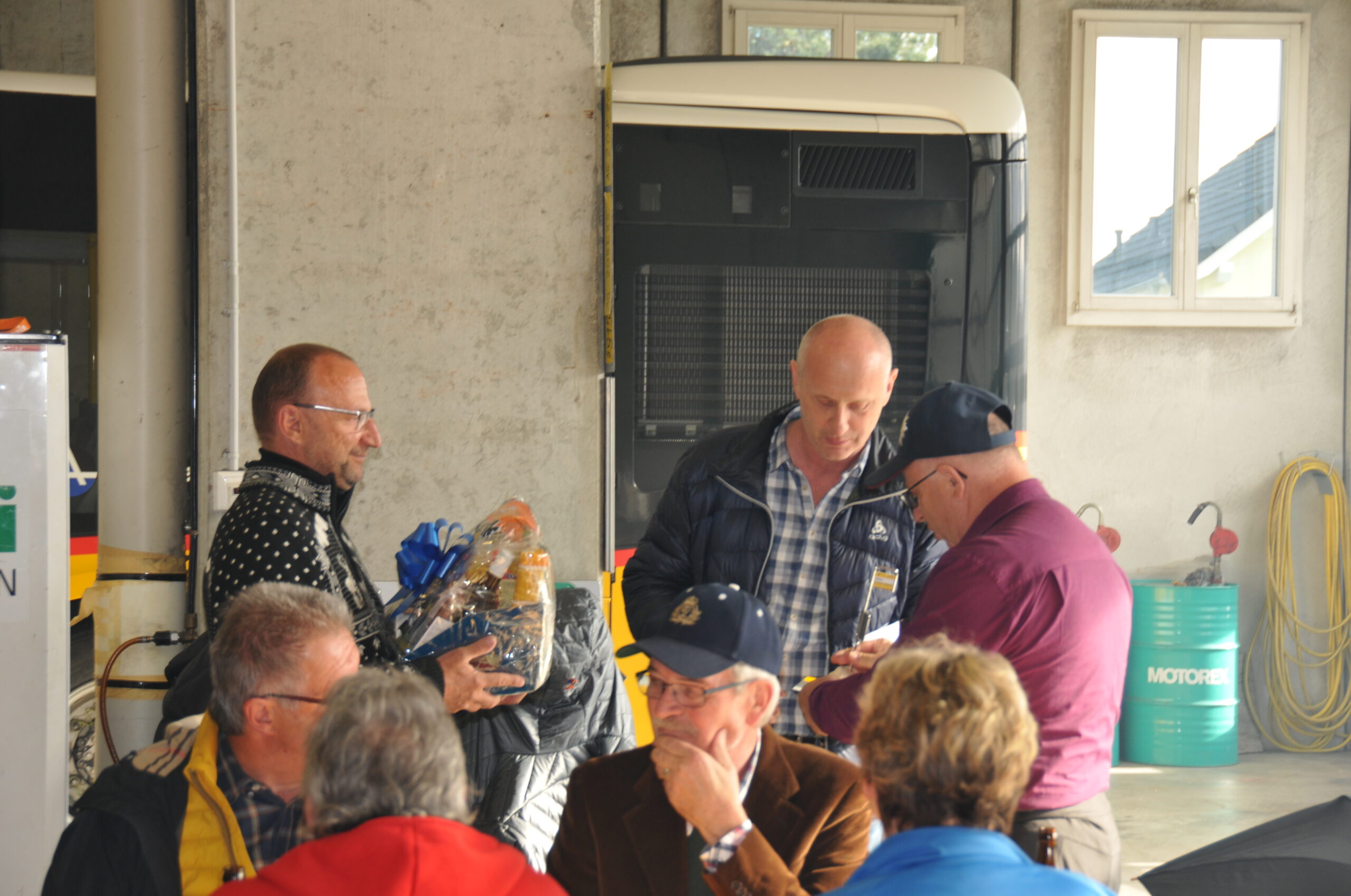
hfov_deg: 26.0
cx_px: 676
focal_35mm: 78
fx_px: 2923
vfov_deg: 17.4
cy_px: 448
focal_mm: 52
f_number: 4.8
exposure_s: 1/60
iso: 200
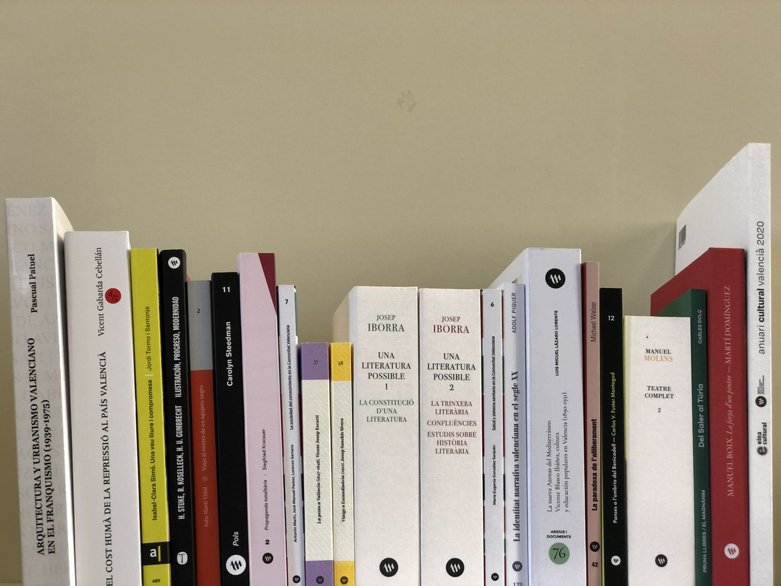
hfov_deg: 33.8
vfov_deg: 25.7
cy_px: 293
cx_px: 390
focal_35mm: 57
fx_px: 1286
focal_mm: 6.6
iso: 50
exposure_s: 1/33
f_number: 2.8
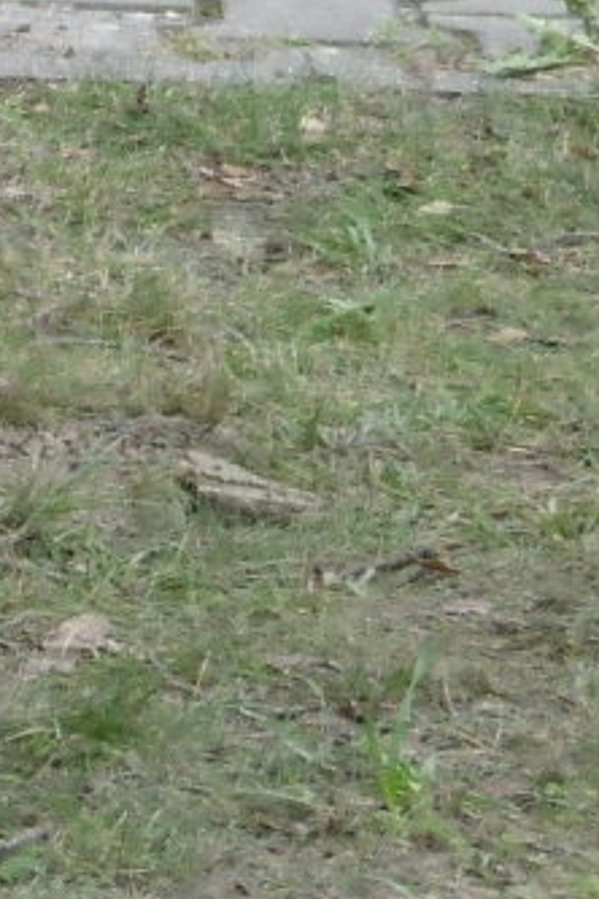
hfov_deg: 2.0
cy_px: -659
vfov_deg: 3.1
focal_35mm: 666
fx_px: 16621
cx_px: -1330
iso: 100
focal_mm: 18.6
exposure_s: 1/100
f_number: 4.8
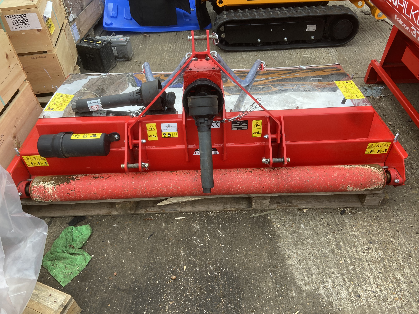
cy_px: 157
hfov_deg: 67.3
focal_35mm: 26
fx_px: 315
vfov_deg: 53.1
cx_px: 210
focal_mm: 4.25
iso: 32
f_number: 1.8
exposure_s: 1/122
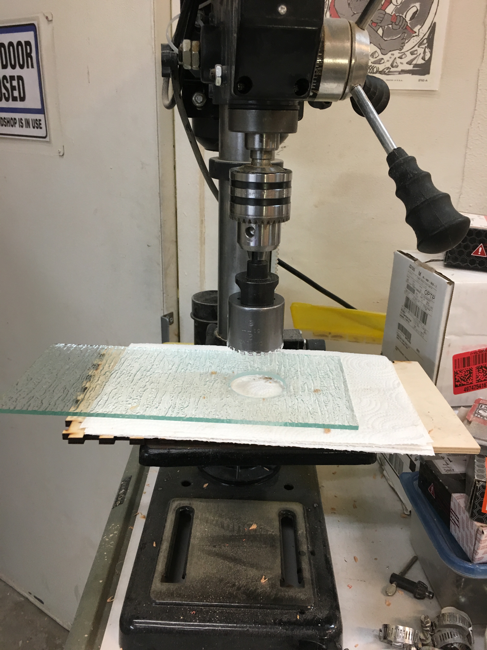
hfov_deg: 48.2
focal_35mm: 29
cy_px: 325
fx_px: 544
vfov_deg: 61.7
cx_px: 244
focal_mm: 4.15
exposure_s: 1/30
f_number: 2.2
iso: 80
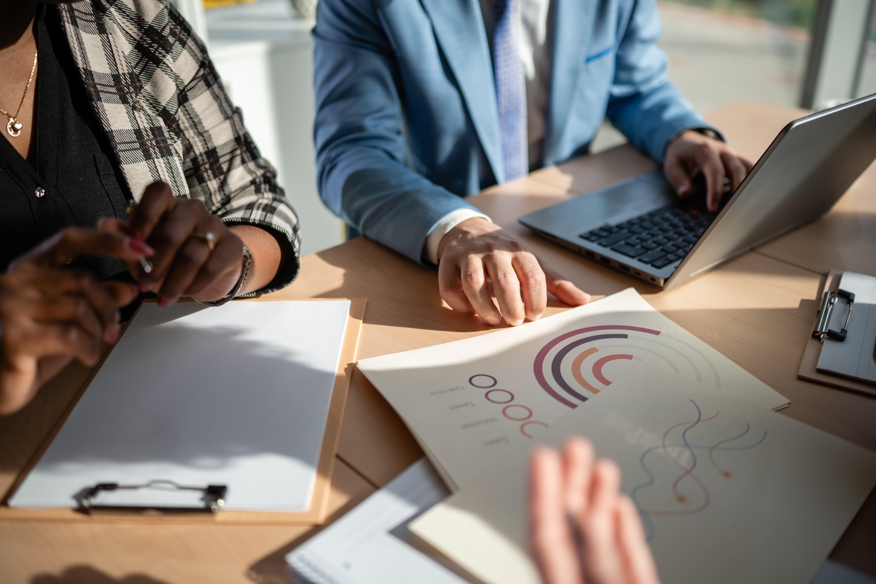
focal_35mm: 35
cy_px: 292
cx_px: 438
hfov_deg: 54.4
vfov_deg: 37.9
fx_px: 852
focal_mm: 35
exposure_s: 1/320
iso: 100
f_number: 1.8
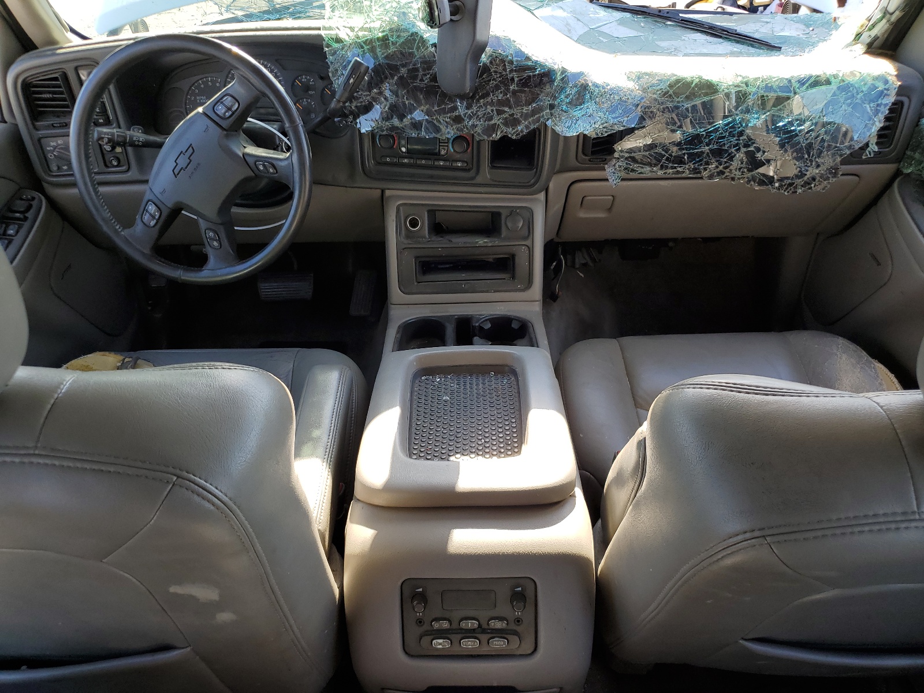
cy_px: 346
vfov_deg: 53.1
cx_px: 462
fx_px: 694
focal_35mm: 26
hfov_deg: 67.3
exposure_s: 1/323
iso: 50
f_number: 1.5
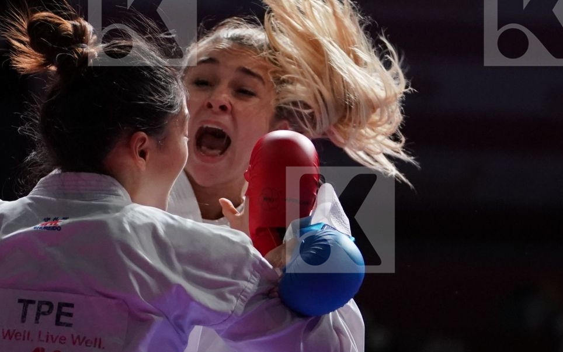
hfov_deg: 5.3
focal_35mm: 394
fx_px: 6044
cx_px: 143
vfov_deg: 3.3
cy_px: 220
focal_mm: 138
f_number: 2.8
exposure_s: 1/1000
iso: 3200
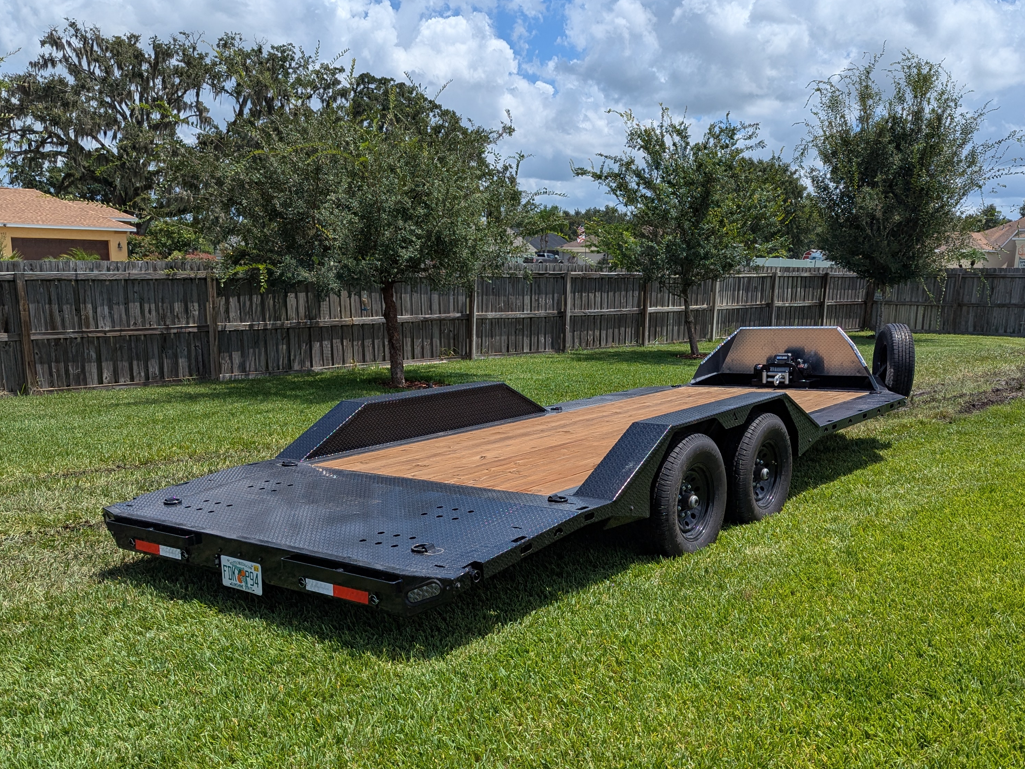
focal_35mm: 33
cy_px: 453
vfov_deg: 42.8
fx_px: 977
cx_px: 542
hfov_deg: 55.3
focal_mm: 6.81
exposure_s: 1/3650
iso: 48
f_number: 1.85
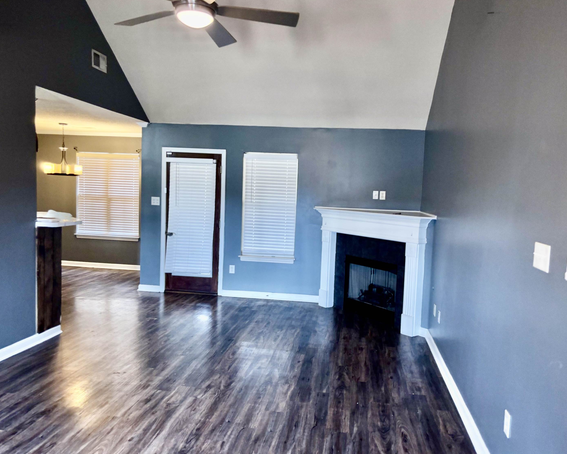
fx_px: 470
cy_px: 230
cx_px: 307
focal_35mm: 28
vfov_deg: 51.5
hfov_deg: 62.1
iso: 80
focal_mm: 5.96
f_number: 1.6
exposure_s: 1/60
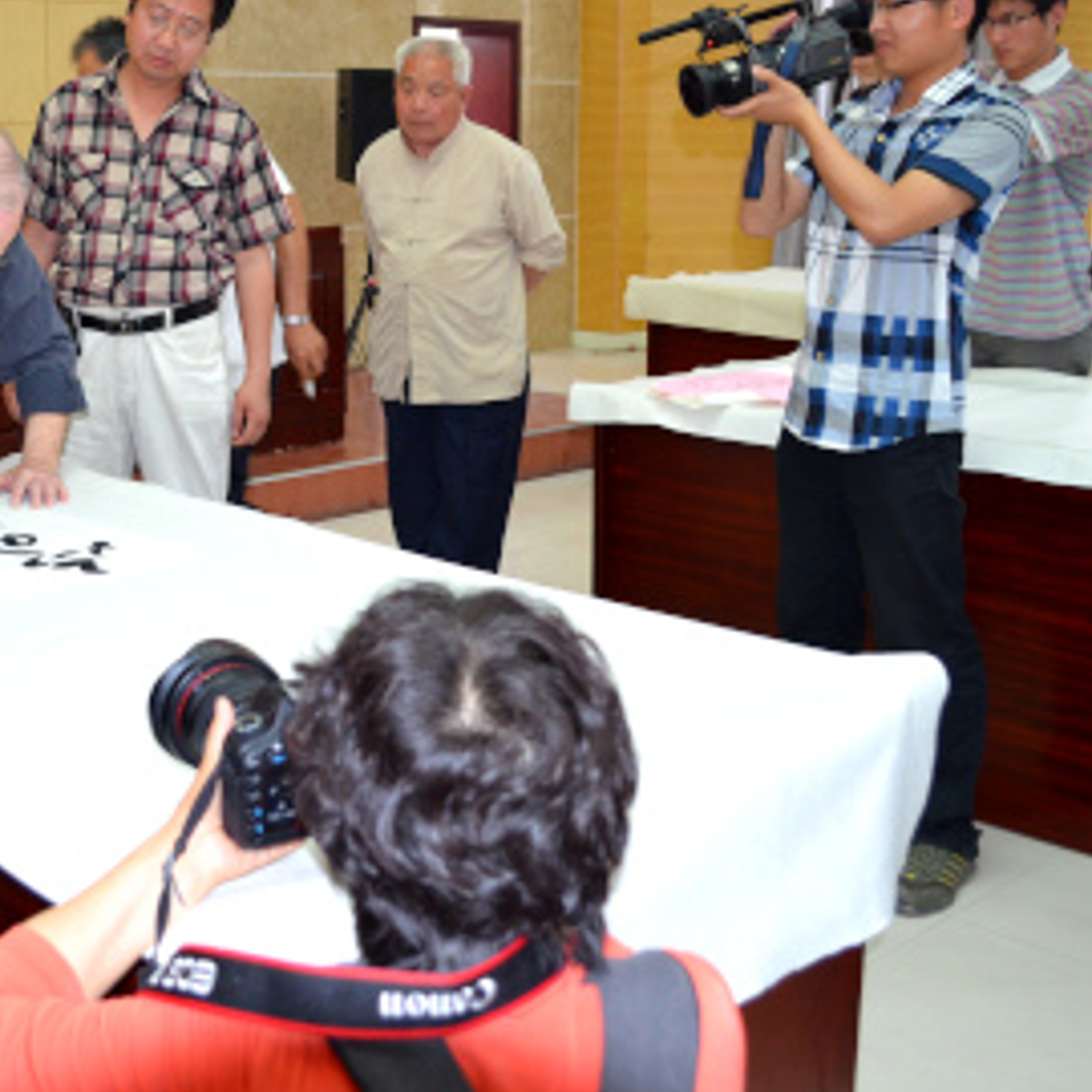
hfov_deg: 35.6
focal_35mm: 47
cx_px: 344
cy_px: 445
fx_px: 1677
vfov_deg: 35.9
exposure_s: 1/60
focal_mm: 20
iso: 1000
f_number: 3.8
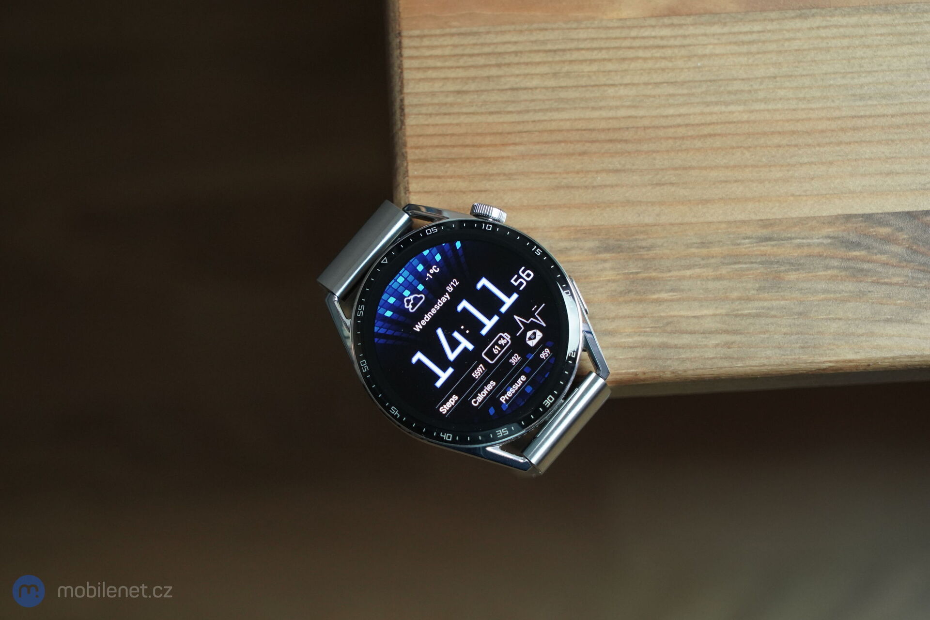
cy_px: 310
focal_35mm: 70
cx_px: 465
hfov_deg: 28.8
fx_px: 1808
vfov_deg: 19.5
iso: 2500
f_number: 6.3
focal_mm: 70
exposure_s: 1/160
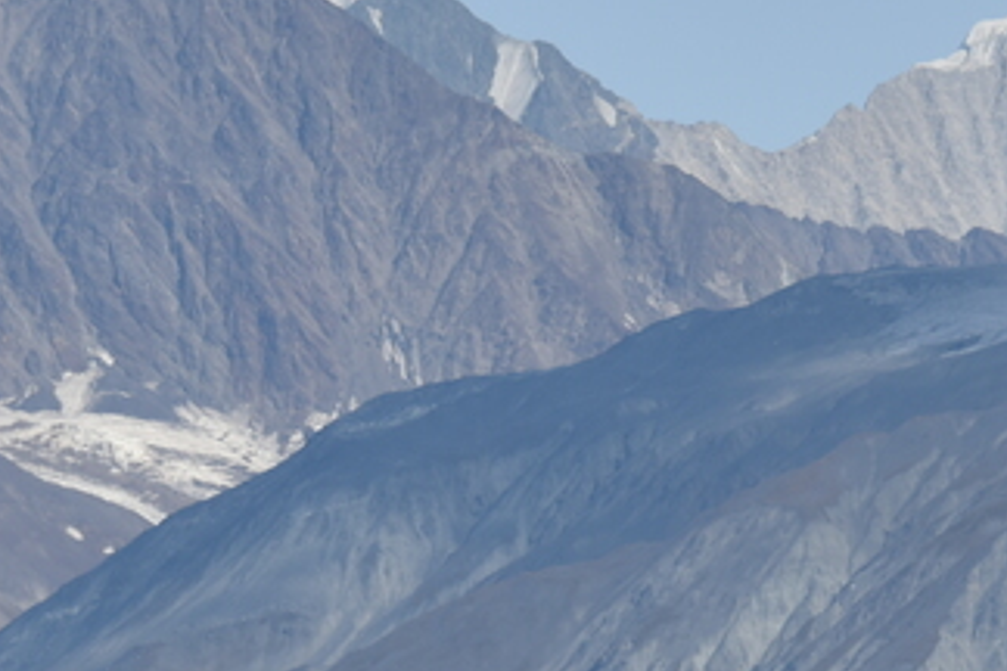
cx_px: 550
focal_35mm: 632
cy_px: 628
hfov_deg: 3.3
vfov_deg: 2.2
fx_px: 17677
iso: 100
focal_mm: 160
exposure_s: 1/400
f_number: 10
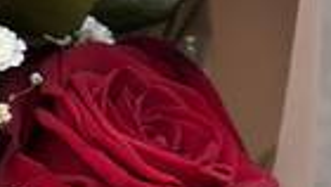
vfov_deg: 4.9
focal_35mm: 249
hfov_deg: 7.9
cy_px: -97
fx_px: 2187
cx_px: -526
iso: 100
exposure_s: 1/401
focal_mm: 6.76
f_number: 1.78
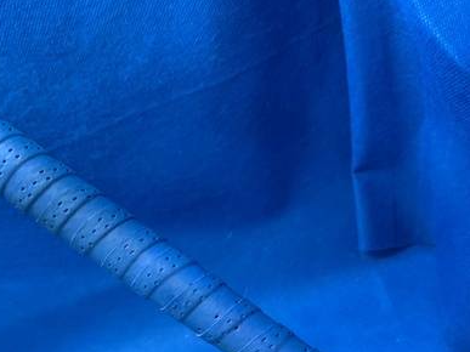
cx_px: 203
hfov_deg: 43.8
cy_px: 286
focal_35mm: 43
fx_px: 584
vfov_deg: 32.6
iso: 125
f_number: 1.8
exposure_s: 1/60
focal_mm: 4.25
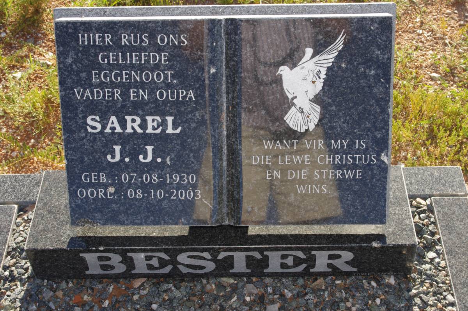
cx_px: 234
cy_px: 156
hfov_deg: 38.2
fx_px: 675
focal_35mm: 52
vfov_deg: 25.9
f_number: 11
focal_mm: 35
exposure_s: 1/60
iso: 200
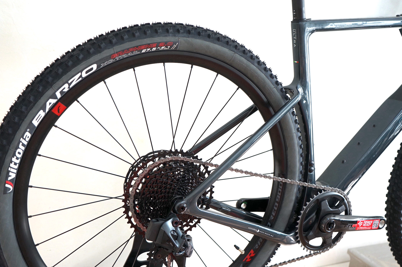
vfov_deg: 36.8
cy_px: 134
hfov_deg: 53.2
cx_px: 201
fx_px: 402
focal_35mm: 36
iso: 400
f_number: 4
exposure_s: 1/160
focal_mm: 36
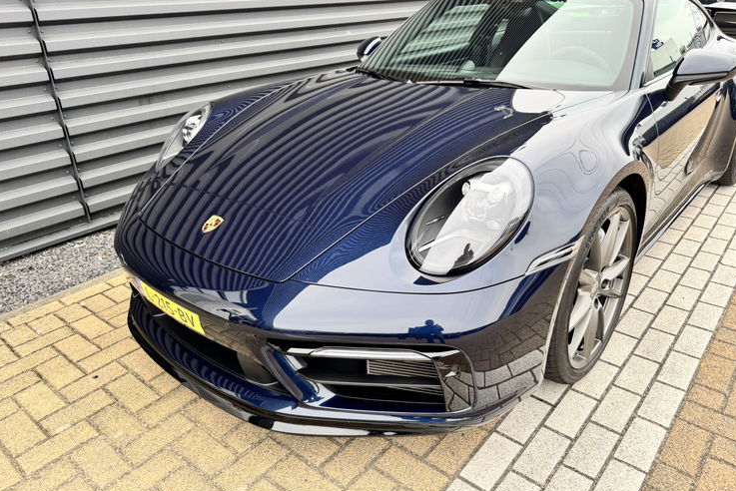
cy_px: 216
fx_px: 532
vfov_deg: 49.5
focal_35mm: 26
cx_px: 381
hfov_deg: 69.3
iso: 64
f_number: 1.78
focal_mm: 6.76
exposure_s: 1/121
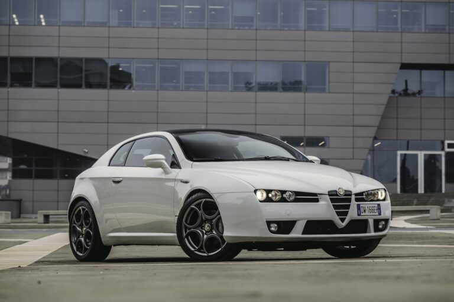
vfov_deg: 11.4
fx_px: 1513
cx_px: 227
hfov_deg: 17.1
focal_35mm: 120
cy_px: 151
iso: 160
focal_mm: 120
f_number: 7.1
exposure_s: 1/60
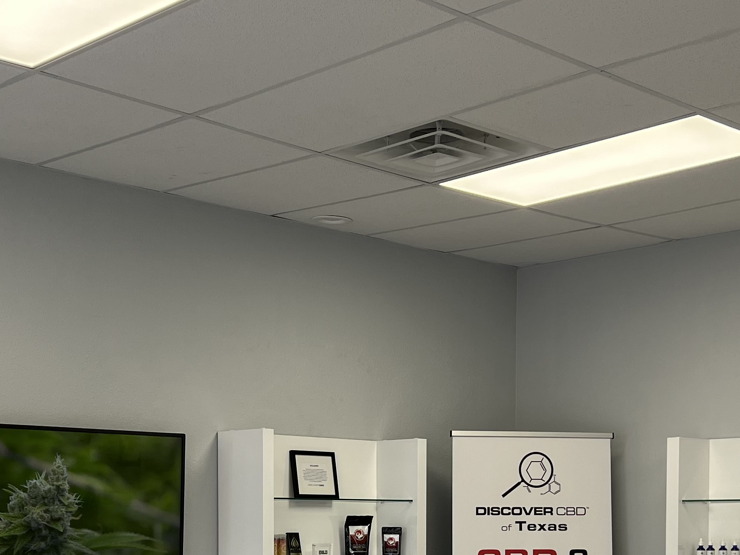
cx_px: 325
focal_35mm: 63
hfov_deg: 30.7
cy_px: 539
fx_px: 1347
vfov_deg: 22.5
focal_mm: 5.7
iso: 50
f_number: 1.5
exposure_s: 1/164
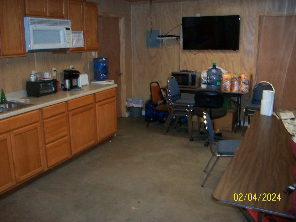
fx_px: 291
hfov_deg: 54.0
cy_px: 111
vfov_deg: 41.8
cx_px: 148
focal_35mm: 34
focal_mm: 5.7
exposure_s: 1/60
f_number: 2.8
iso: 160
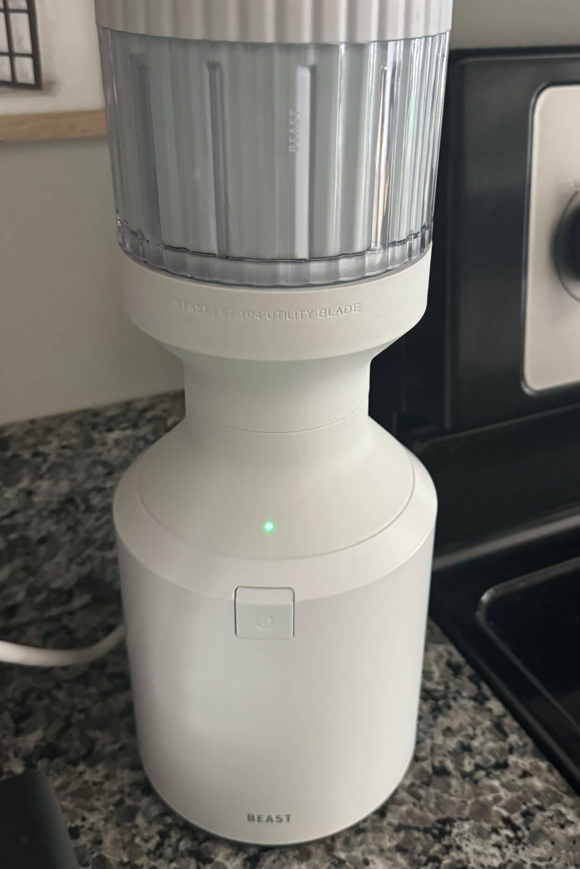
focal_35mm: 34
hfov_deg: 38.8
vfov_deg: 55.6
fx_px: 821
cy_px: 370
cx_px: 326
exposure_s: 1/50
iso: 800
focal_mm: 6.86
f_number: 1.78
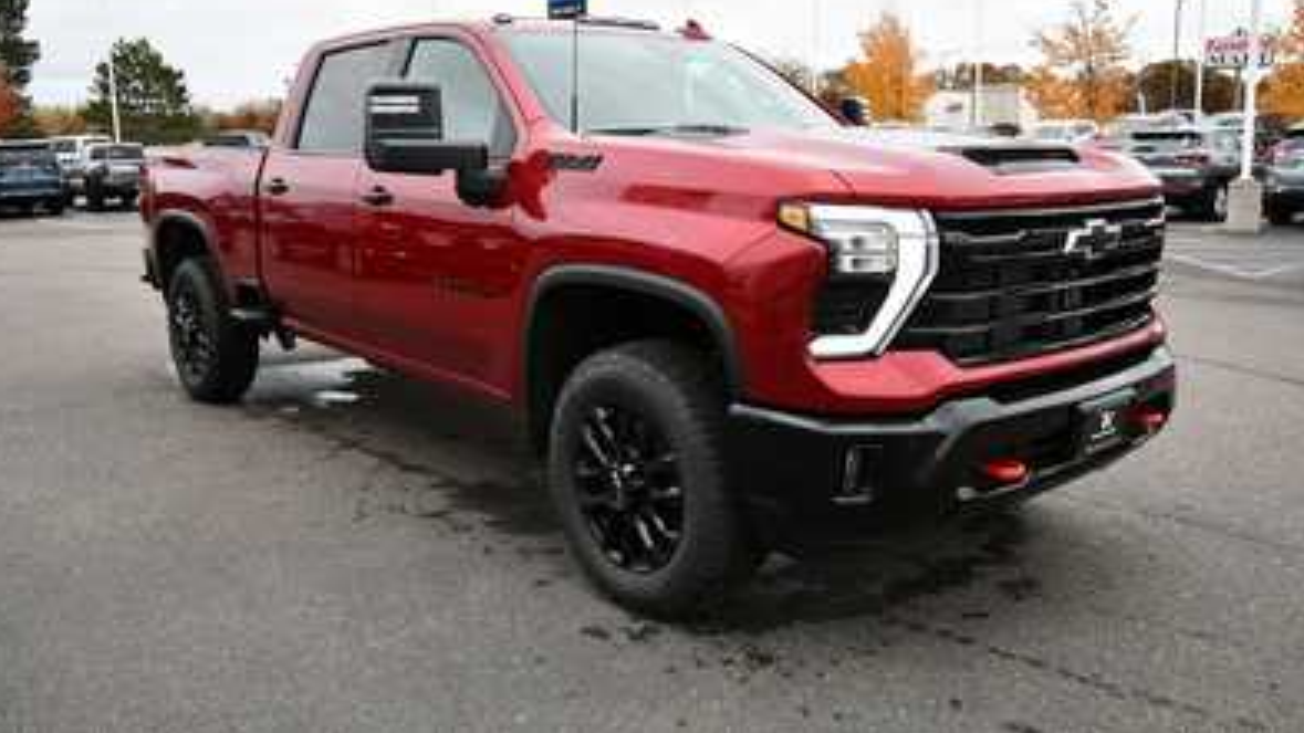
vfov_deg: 36.5
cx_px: 644
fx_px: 1106
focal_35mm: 32
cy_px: 294
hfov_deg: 61.0
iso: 800
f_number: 5.6
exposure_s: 1/125
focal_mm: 20
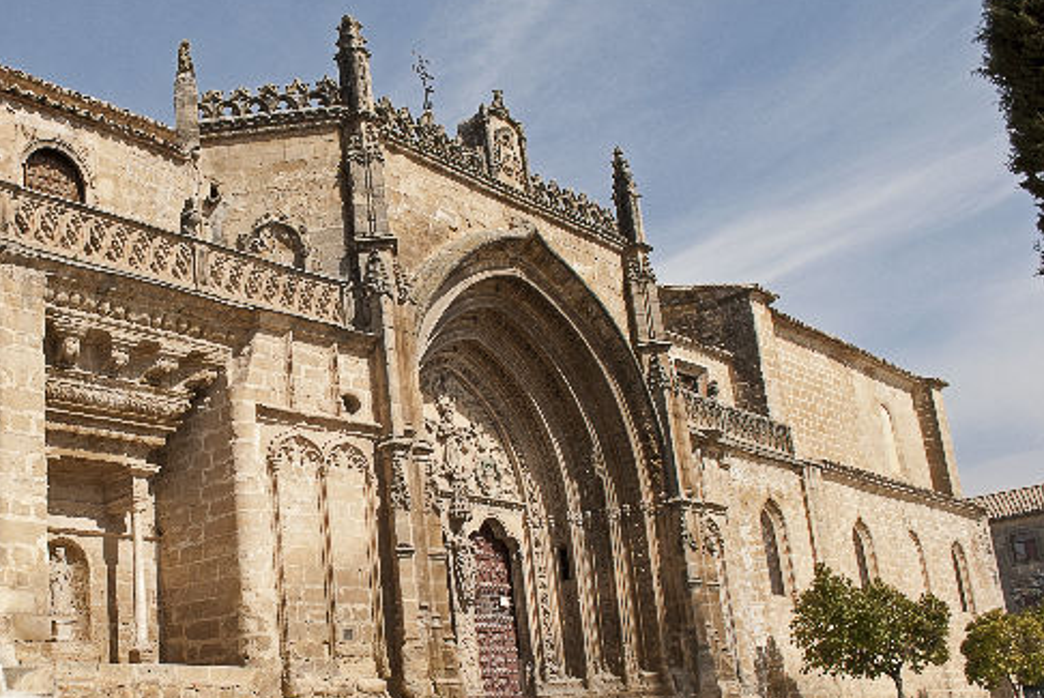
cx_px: 258
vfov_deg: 32.6
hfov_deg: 45.7
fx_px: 1190
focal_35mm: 41
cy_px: 397
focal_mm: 18
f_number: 10
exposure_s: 1/200
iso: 100
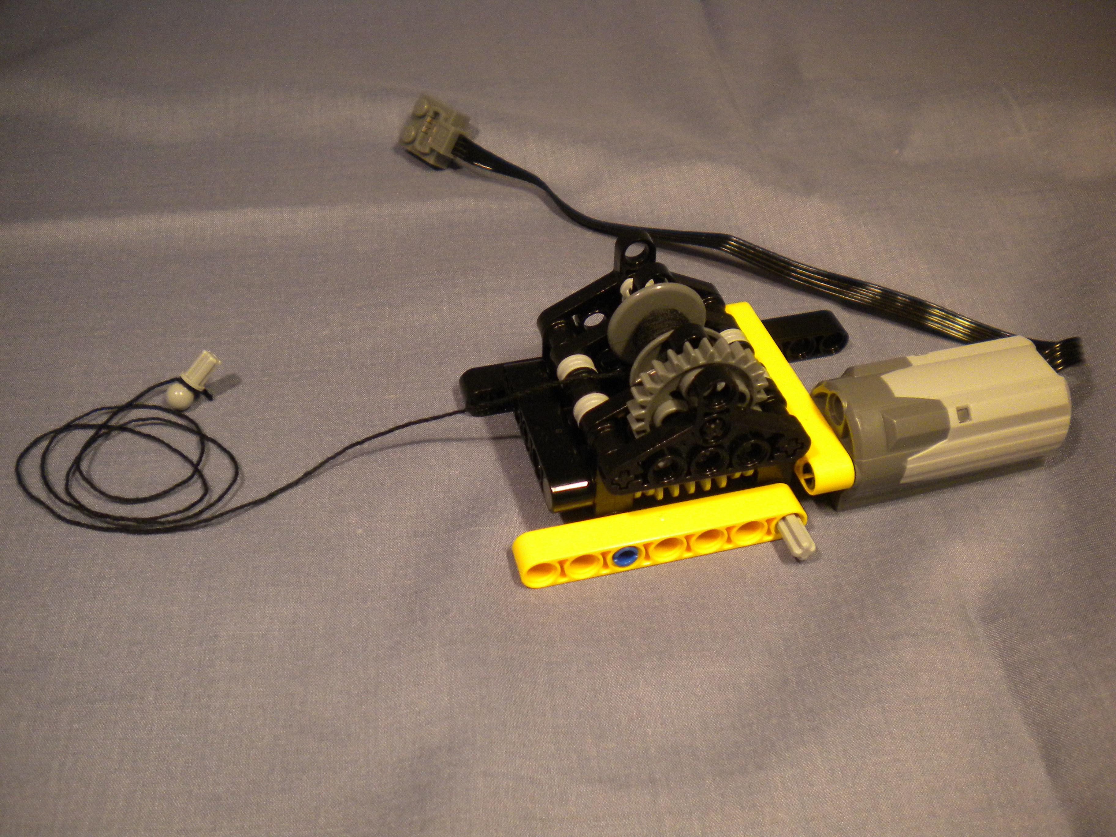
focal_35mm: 35
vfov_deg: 40.7
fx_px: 1128
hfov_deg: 52.6
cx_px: 558
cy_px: 418
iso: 366
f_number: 3.1
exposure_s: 1/60
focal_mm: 6.3
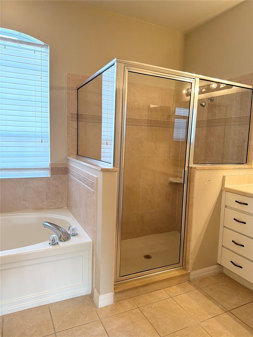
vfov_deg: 71.6
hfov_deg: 56.8
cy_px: 168
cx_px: 126
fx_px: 234
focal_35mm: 24
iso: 125
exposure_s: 1/120
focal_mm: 6.76
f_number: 1.78
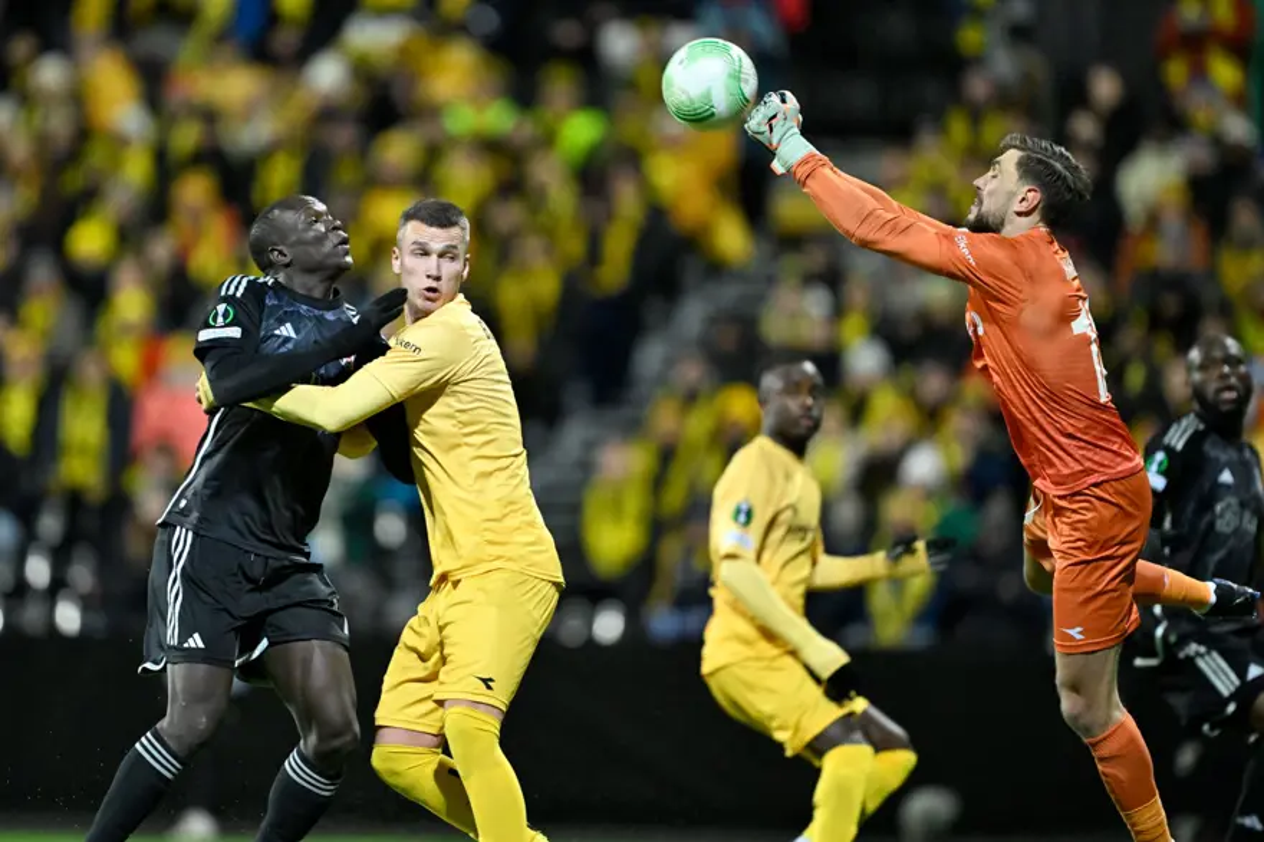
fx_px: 14038
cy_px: 421
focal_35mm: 400
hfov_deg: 5.2
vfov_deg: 3.4
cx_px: 632
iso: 5000
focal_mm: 400
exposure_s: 1/2000
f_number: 2.8
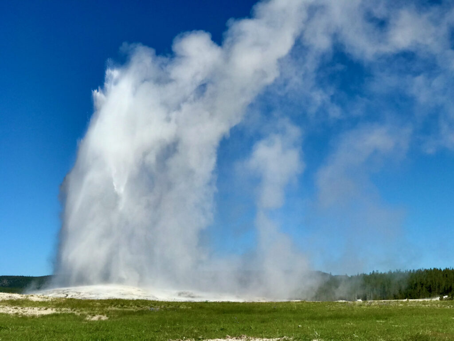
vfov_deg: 25.7
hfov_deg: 33.8
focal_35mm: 57
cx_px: 227
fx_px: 748
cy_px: 170
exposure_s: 1/1808
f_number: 2.8
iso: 20
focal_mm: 6.6
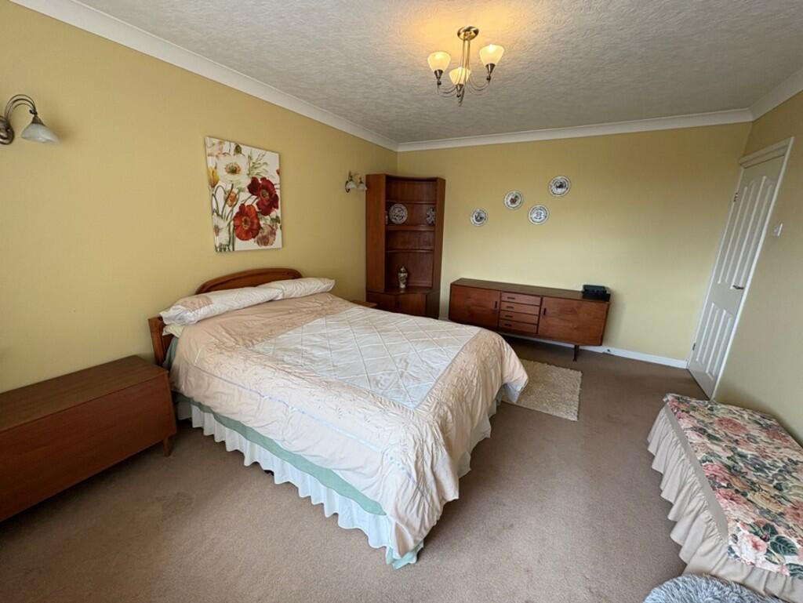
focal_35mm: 14
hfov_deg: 102.0
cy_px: 302
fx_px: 325
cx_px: 402
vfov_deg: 85.7
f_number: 2.2
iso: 100
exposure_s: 1/99
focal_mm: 2.22
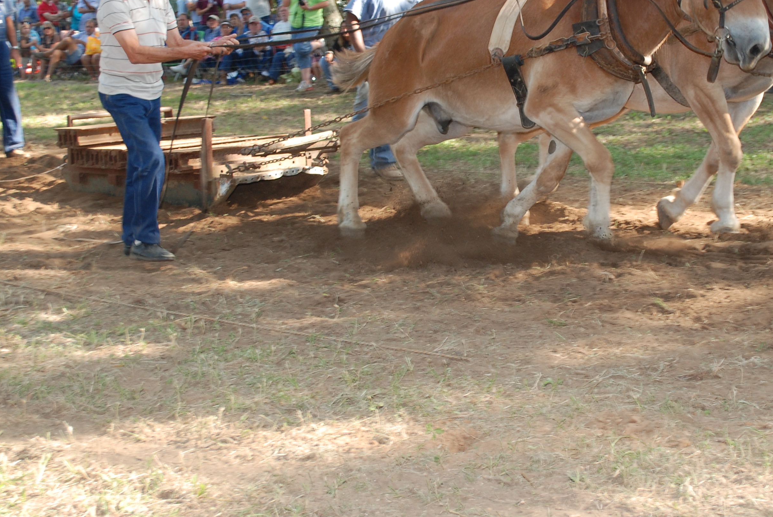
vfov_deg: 17.7
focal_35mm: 77
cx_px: 473
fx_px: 1655
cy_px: 155
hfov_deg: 26.2
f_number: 5
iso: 200
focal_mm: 32
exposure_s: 1/100
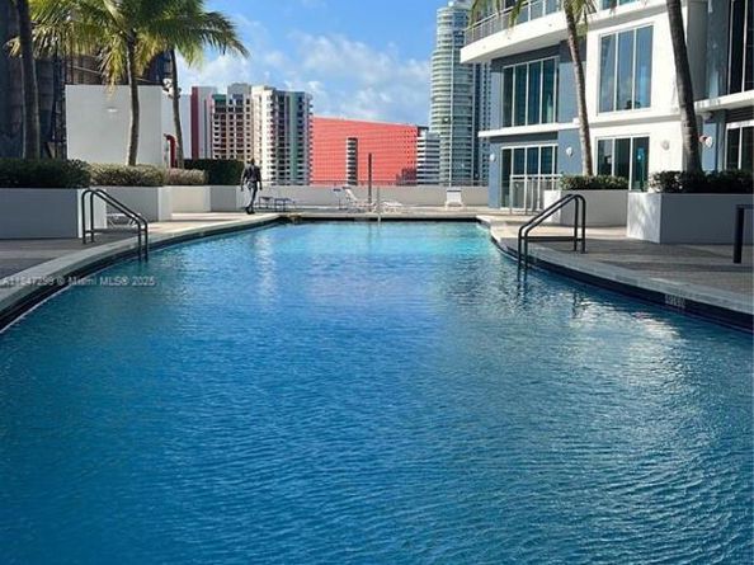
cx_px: 377
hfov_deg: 61.7
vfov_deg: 48.2
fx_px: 631
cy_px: 282
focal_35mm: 29
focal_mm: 5.7
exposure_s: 1/3356
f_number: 1.5
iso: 50
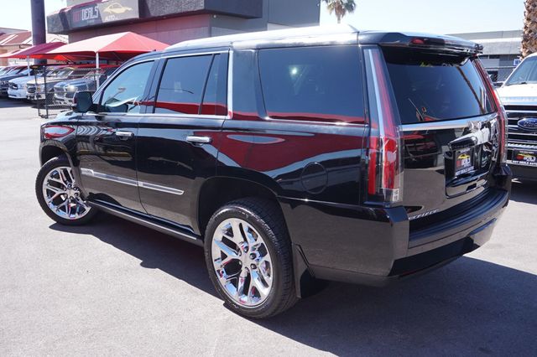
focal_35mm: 32
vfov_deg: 41.7
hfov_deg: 59.5
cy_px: 178
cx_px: 268
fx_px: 470
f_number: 7.1
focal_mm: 21
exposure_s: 1/100
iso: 100
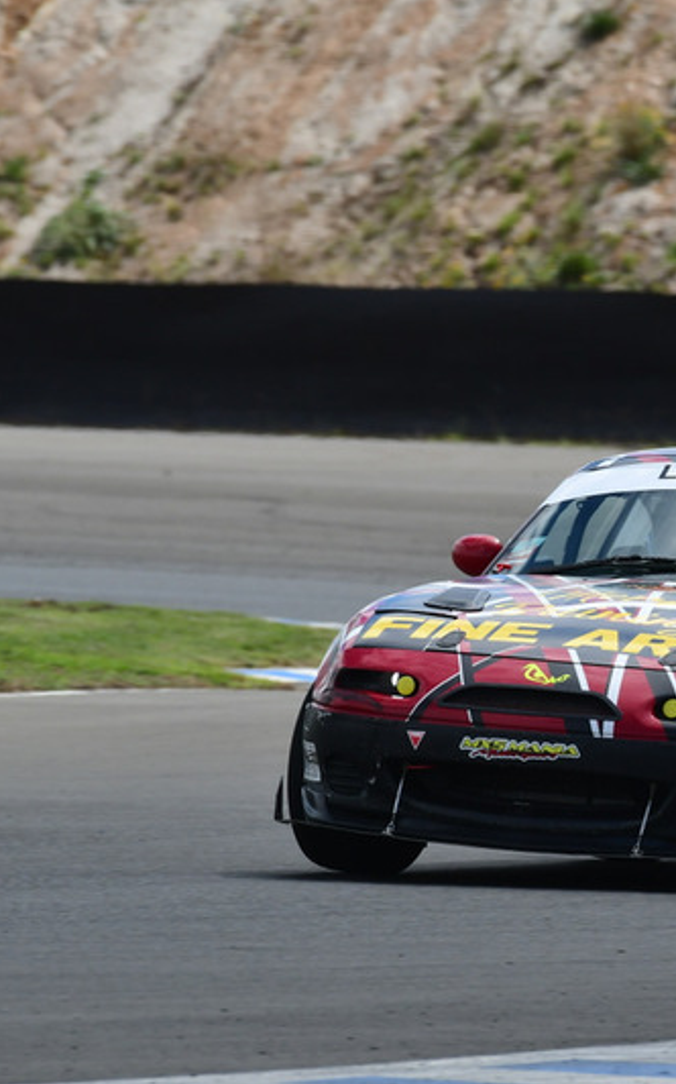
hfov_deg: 1.5
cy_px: 542
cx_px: 660
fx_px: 25791
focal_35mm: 874
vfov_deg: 2.4
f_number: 10
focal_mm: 380
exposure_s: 1/640
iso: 400
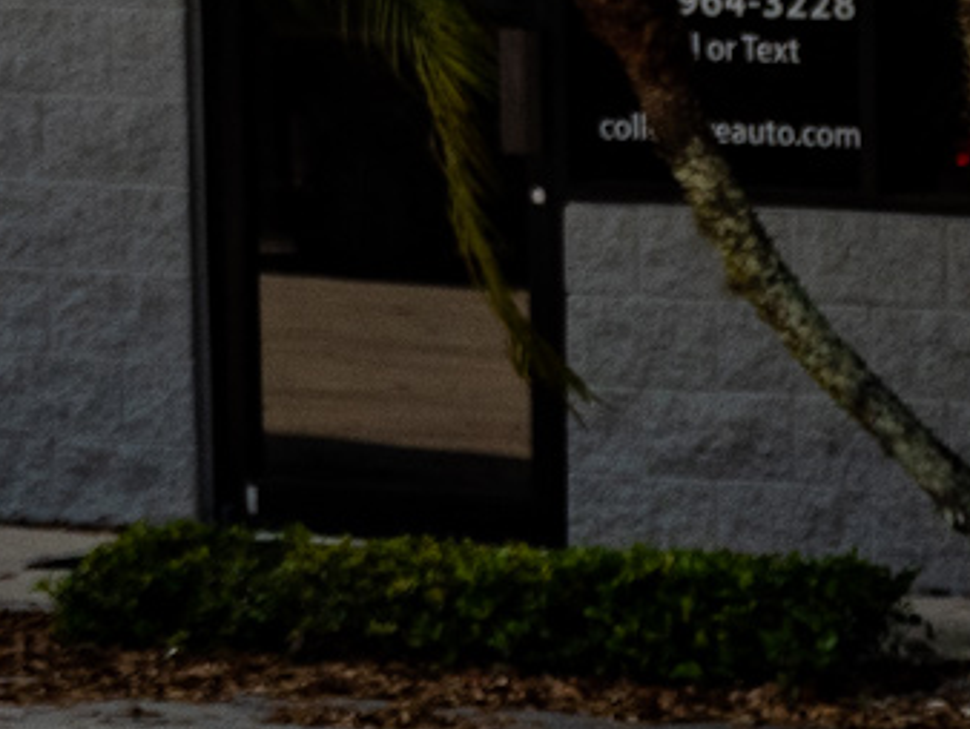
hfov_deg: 6.7
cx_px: 2804
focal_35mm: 268
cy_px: 983
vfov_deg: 5.5
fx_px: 7515
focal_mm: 46
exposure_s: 1/2500
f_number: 4
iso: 320
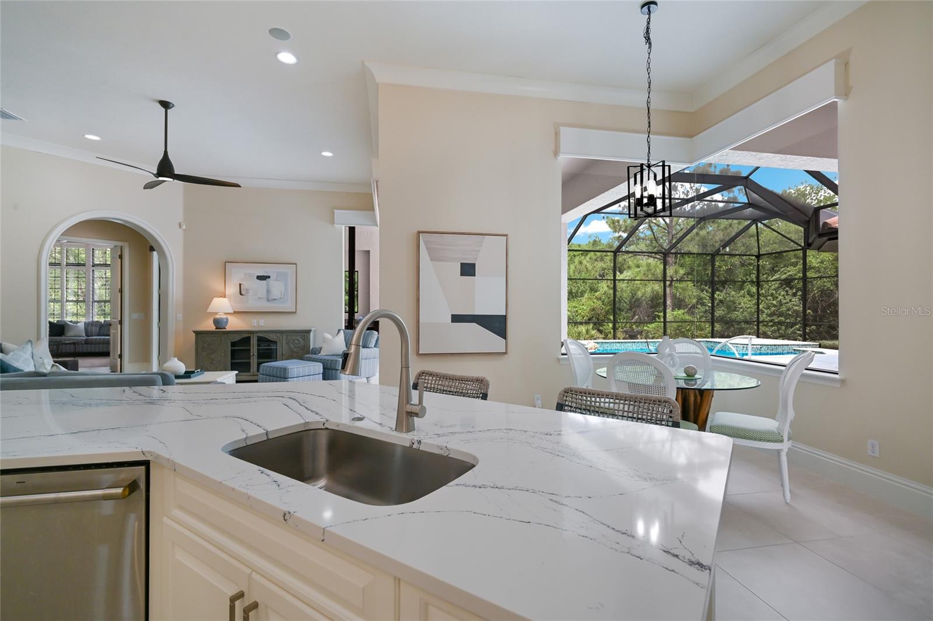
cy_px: 310
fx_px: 415
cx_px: 466
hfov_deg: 96.7
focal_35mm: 16
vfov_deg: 73.7
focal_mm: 16
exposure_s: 1/200
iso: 800
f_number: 8
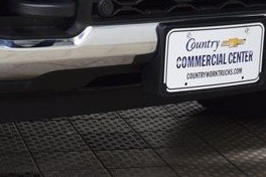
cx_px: 83
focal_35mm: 127
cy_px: 17
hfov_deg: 16.1
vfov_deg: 10.7
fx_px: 940
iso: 1600
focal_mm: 35
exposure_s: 1/60
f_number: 5.6
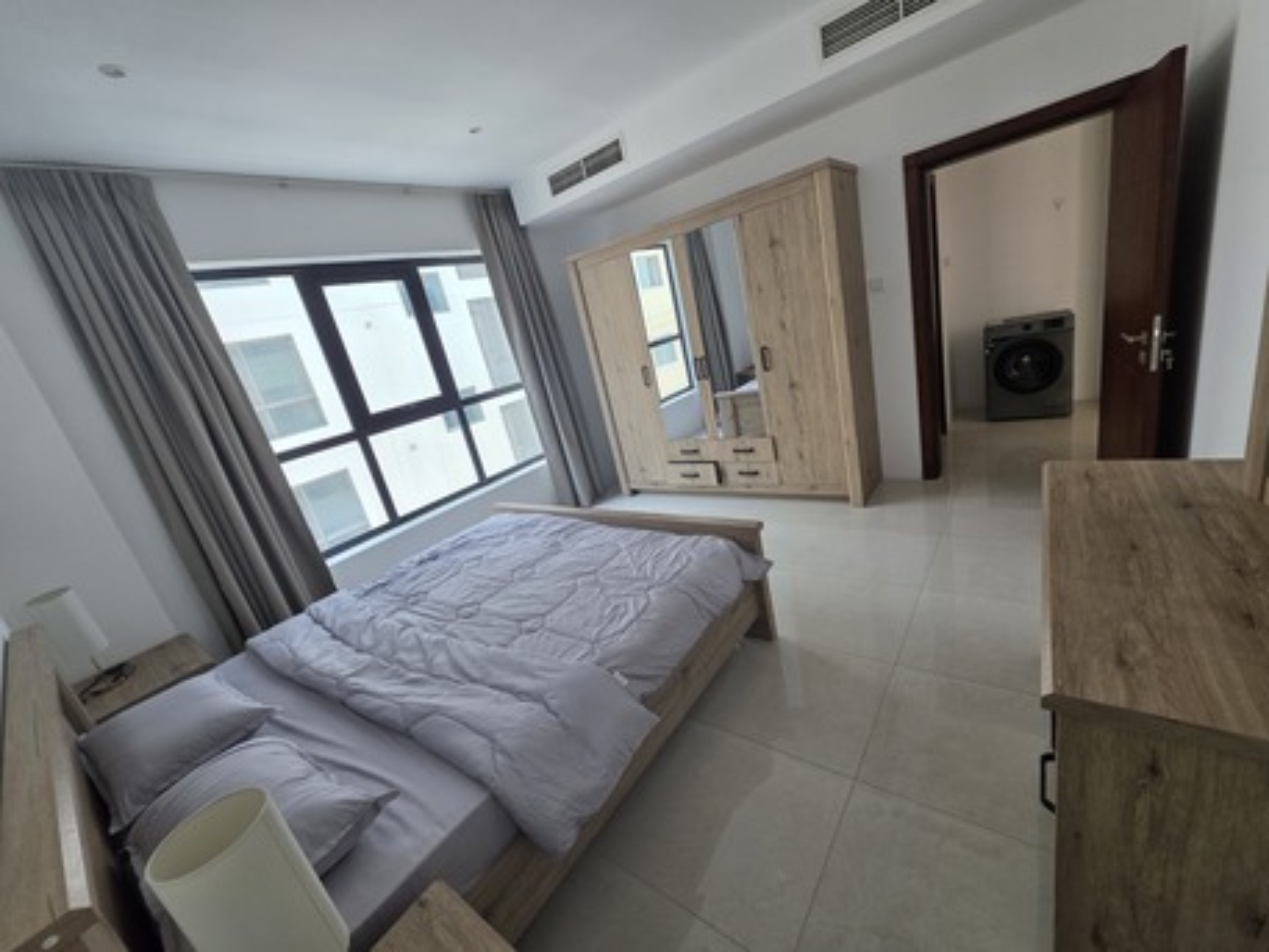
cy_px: 476
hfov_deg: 106.2
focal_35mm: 13
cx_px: 634
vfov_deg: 89.9
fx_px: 477
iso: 80
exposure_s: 1/100
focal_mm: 2.2
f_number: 1.9
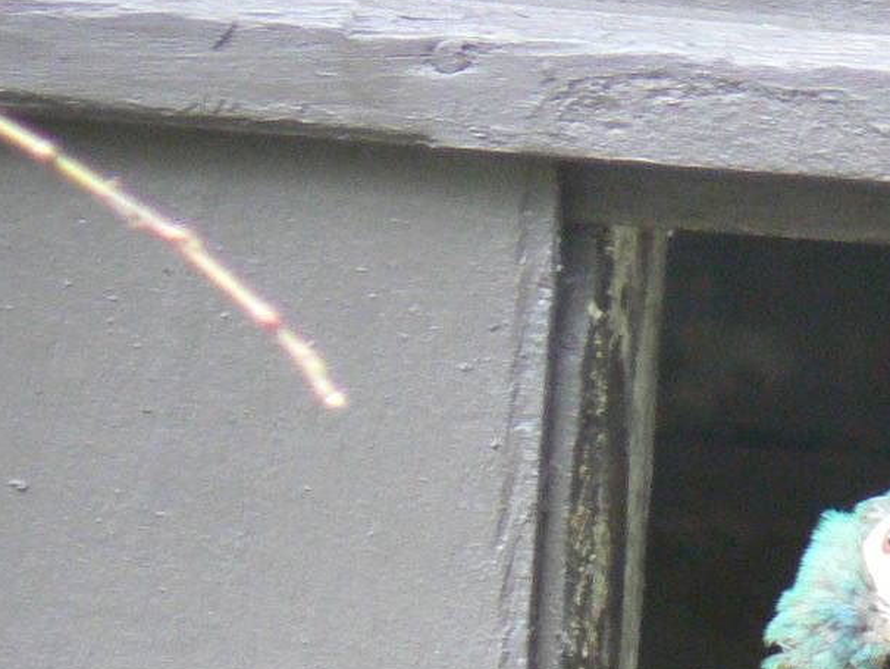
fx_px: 29322
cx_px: 1101
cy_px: 770
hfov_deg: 1.7
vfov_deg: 1.3
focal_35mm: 1140
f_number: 3.3
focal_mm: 72
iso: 200
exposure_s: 1/25
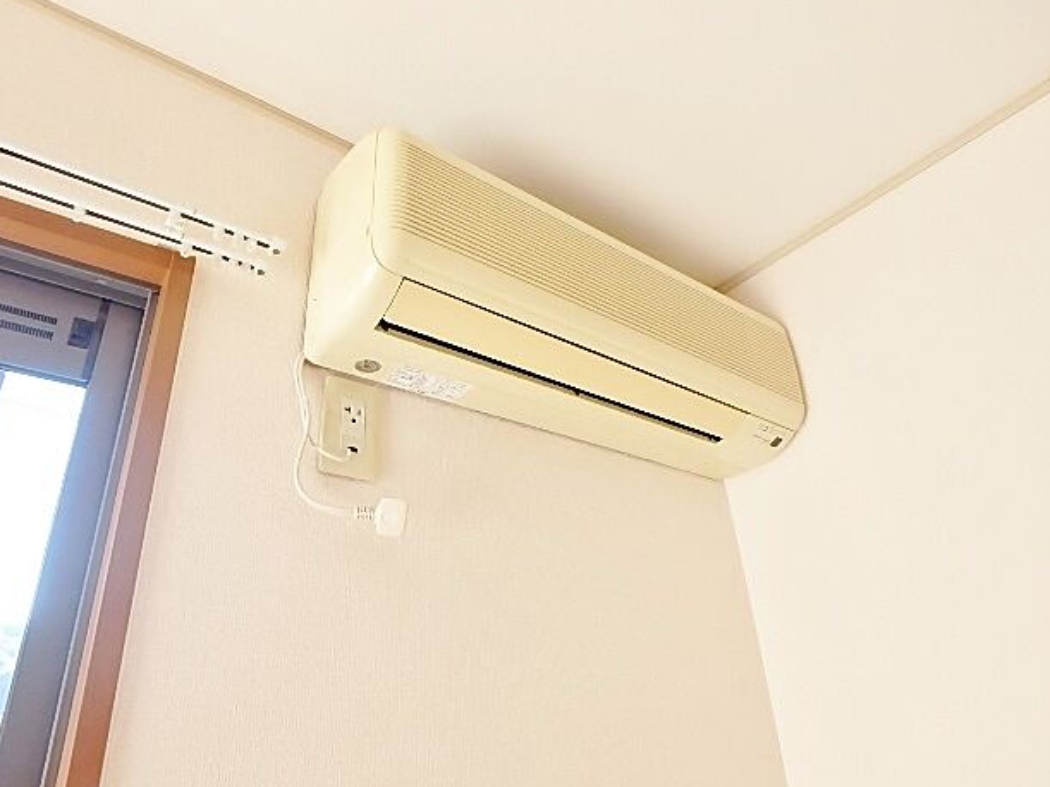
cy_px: 407
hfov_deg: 76.4
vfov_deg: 61.1
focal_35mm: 22
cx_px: 509
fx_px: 667
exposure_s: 1/60
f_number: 3.5
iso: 125
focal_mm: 3.7
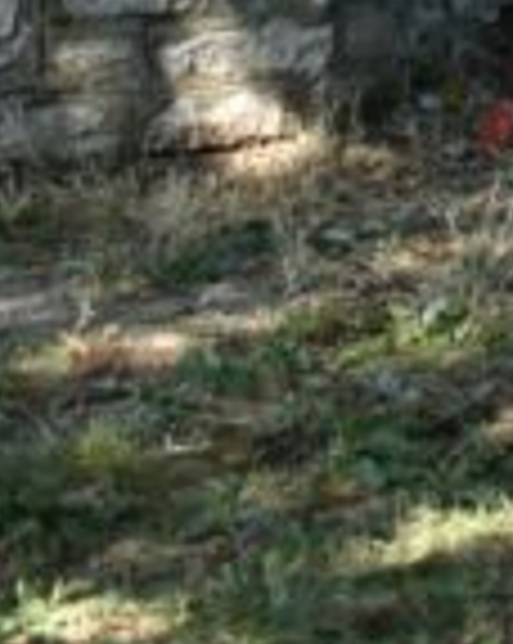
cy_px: -709
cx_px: 1688
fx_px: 3842
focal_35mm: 202
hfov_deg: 6.7
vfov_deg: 8.9
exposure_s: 1/125
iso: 100
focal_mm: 20
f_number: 5.6
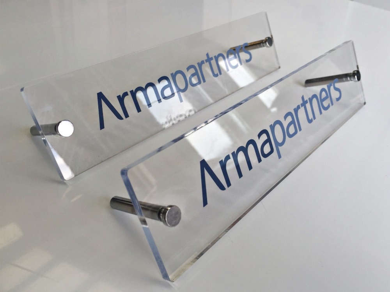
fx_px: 327
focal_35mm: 29
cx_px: 195
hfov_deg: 61.7
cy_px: 146
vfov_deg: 48.2
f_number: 2.2
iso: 32
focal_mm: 4.15
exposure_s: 1/295
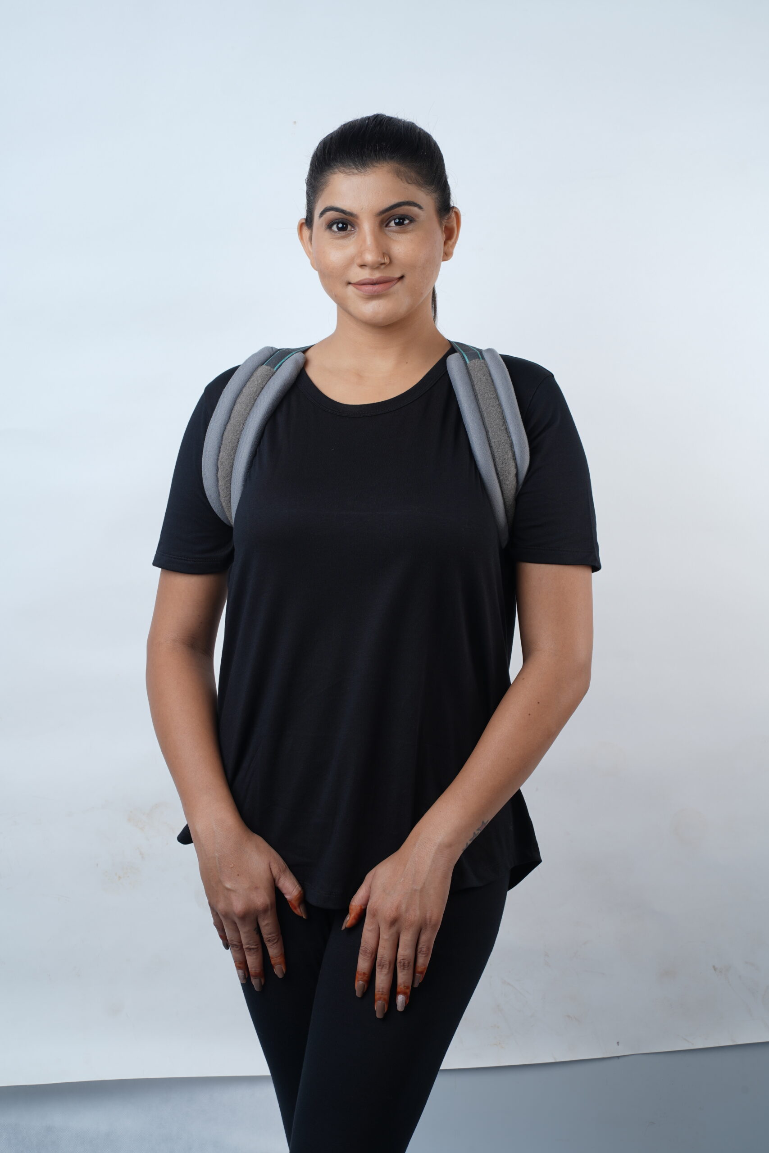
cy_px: 576
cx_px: 384
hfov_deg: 16.1
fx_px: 2723
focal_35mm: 85
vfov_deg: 23.9
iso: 50
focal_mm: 85
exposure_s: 1/160
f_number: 13
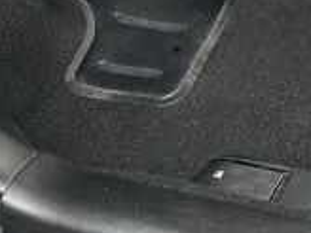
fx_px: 1348
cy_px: -434
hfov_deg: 11.9
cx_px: 603
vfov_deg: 8.5
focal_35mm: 150
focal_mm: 6.86
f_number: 1.78
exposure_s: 1/123
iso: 80
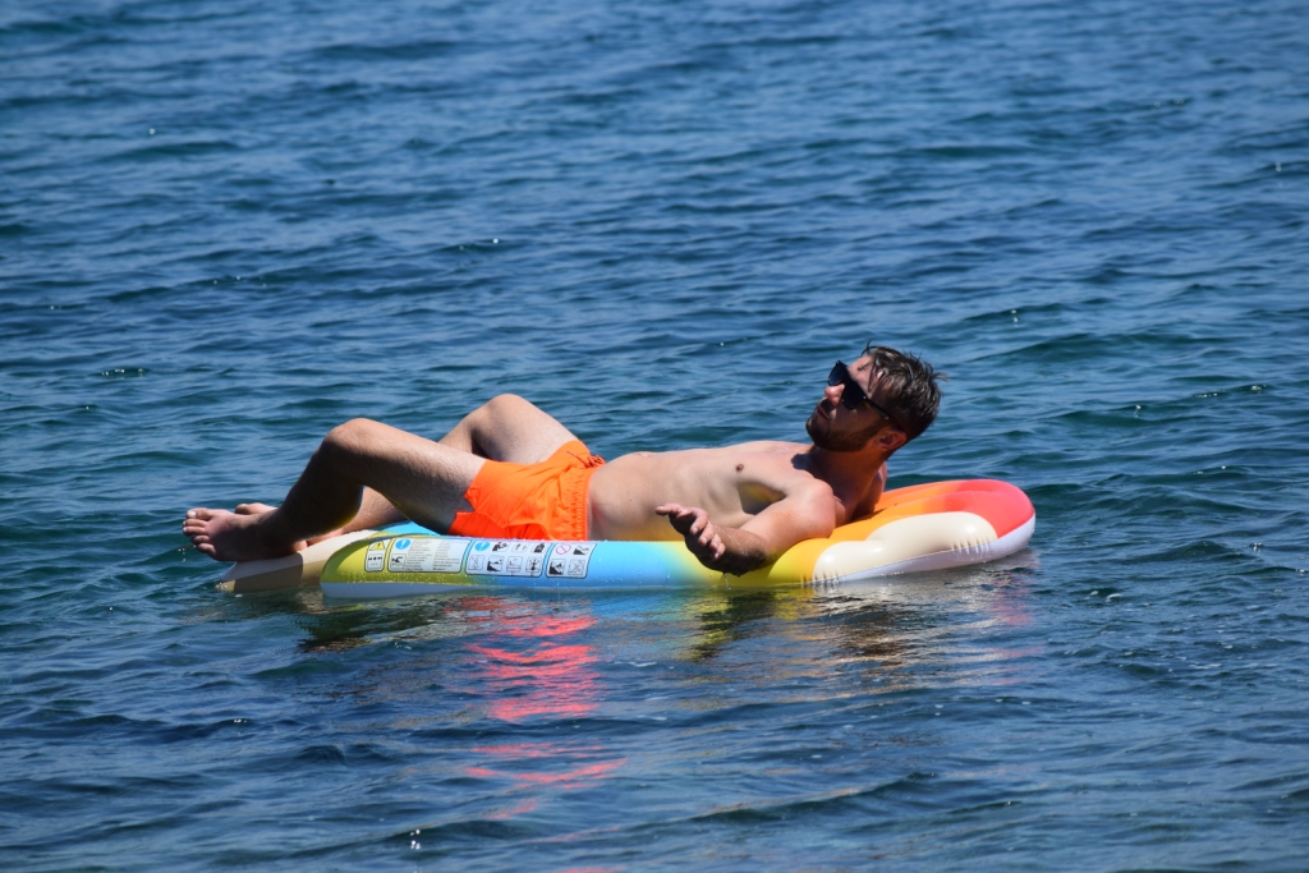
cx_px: 654
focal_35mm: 300
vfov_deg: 4.6
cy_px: 436
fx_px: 10909
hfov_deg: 6.9
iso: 200
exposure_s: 1/800
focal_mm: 200
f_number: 7.1
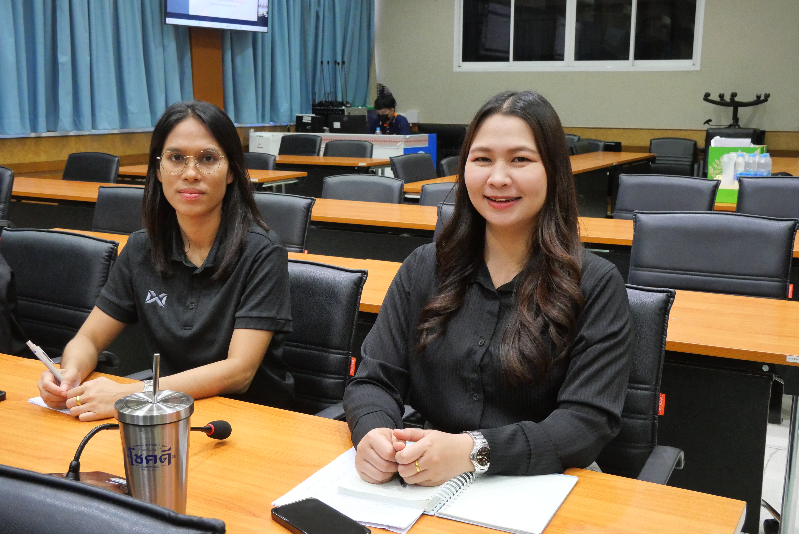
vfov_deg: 32.7
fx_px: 911
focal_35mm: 41
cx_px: 400
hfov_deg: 47.4
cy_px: 267
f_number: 6.3
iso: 3200
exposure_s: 1/30
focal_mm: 20
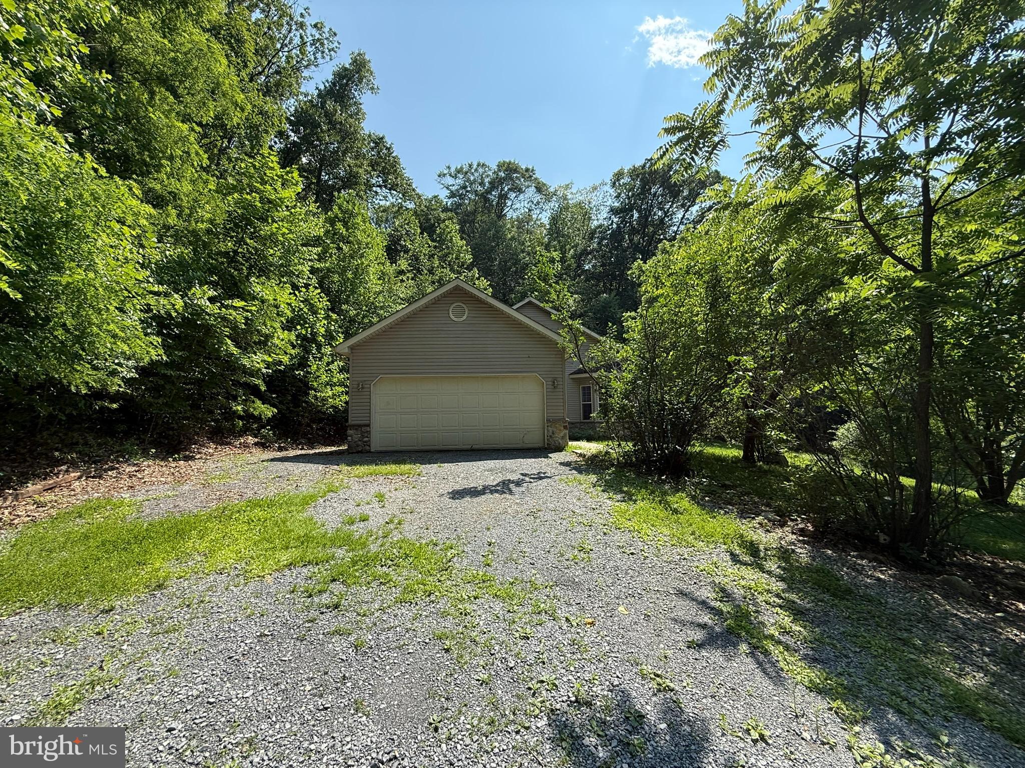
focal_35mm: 14
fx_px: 415
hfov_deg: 102.1
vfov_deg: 85.7
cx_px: 512
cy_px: 384
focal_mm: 2.22
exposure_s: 1/799
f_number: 2.2
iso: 50
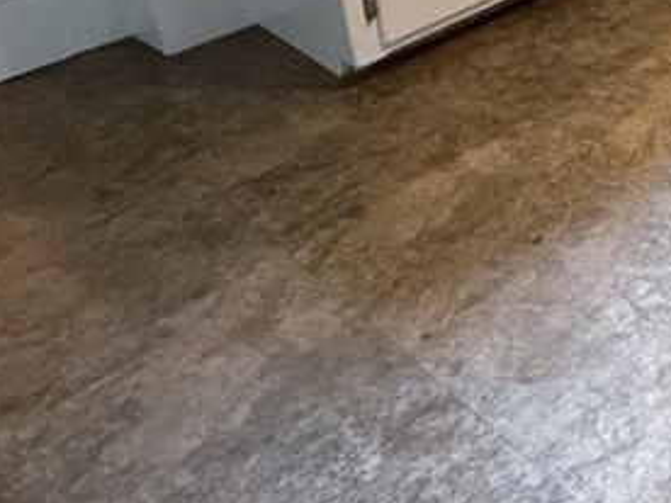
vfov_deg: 21.2
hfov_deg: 21.6
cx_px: 1233
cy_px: -343
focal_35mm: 52
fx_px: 1008
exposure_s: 1/60
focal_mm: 2.22
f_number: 2.2
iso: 500
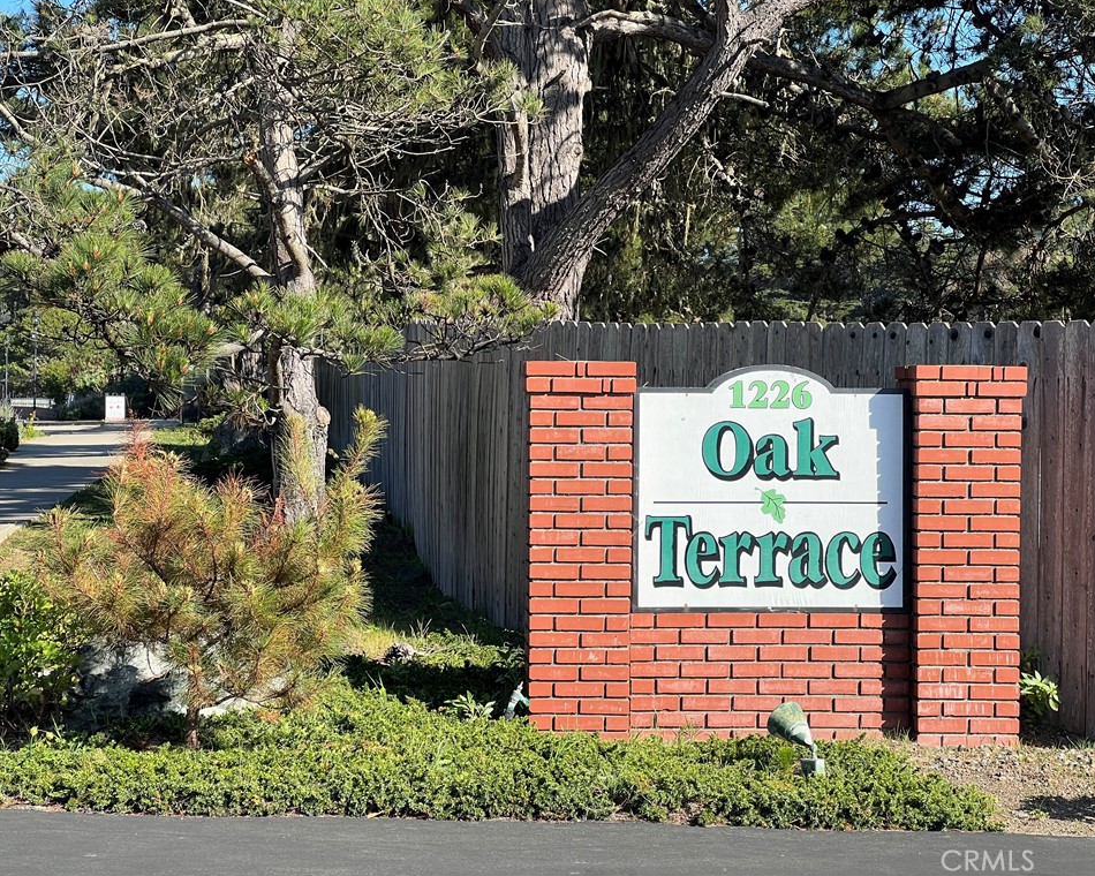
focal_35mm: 81
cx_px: 552
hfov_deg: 23.6
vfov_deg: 18.9
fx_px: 2625
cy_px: 435
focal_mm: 9
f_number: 2.8
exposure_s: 1/357
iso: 32
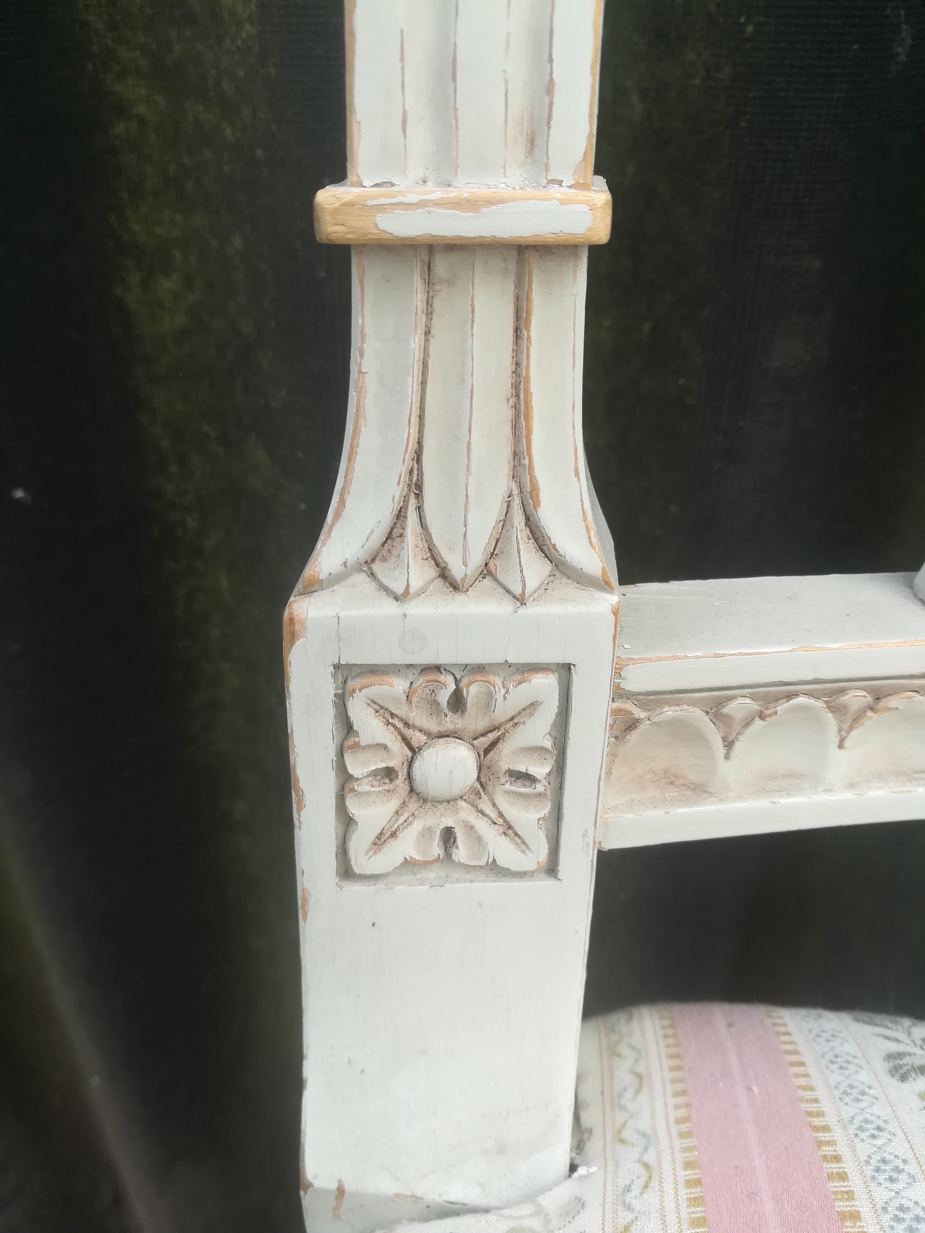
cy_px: 616
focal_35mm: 26
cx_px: 462
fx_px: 926
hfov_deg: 53.1
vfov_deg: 67.3
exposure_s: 1/143
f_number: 2.2
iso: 50
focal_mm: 3.83
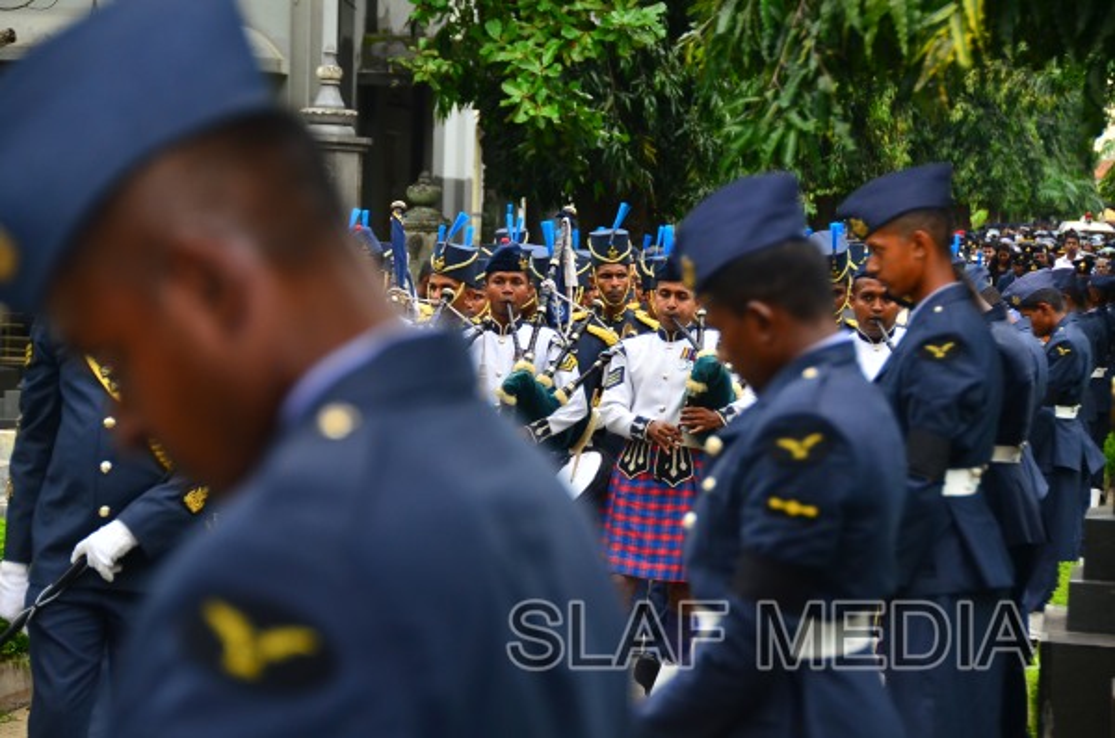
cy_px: 369
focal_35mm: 158
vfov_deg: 8.7
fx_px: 4867
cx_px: 558
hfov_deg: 13.1
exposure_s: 1/125
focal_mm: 105
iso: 250
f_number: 5.3
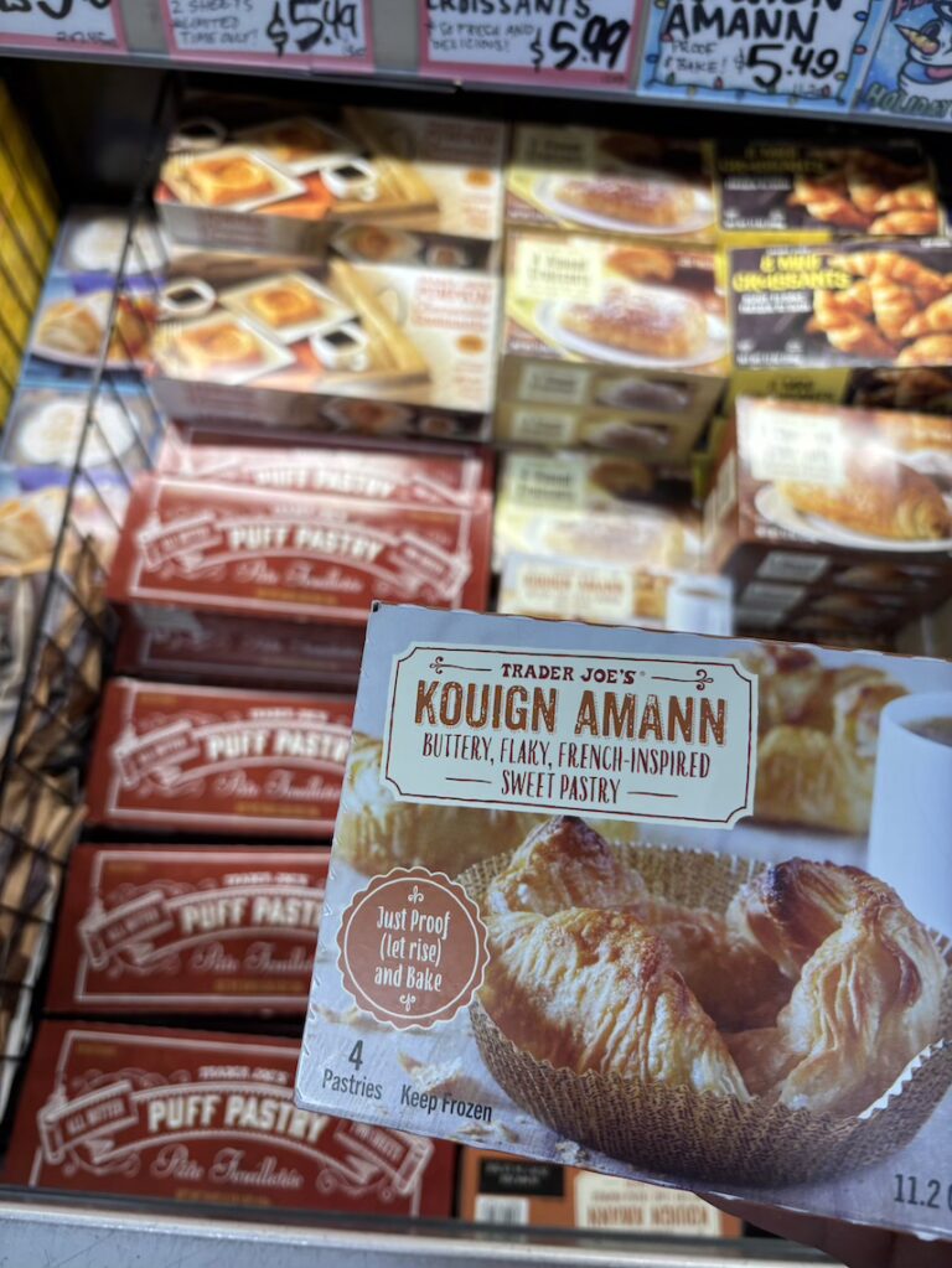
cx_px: 476
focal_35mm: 26
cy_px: 634
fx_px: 953
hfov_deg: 53.1
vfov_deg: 67.3
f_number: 1.6
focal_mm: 5.96
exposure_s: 1/121
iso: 80
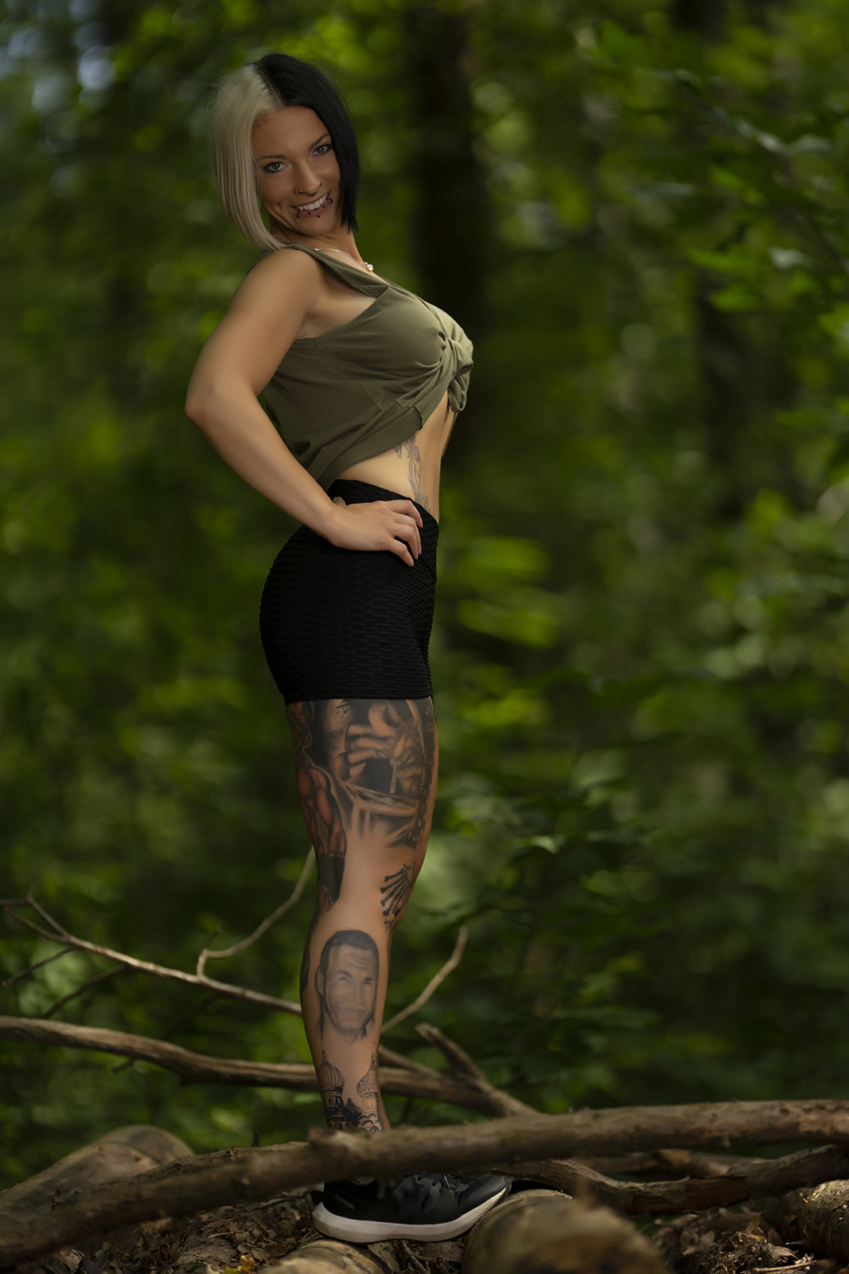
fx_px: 3713
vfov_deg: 19.5
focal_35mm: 105
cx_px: 424
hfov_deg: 13.0
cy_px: 637
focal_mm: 105
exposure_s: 1/2000
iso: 125
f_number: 1.4
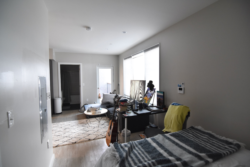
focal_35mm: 16
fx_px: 115
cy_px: 84
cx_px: 125
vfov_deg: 72.1
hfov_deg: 95.0
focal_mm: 11
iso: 800
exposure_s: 1/60
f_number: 4
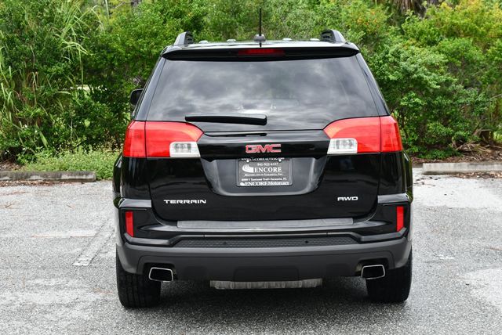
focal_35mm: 80
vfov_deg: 17.1
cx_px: 251
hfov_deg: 25.3
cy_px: 168
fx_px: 1117
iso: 200
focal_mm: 40
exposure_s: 1/250
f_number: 7.1
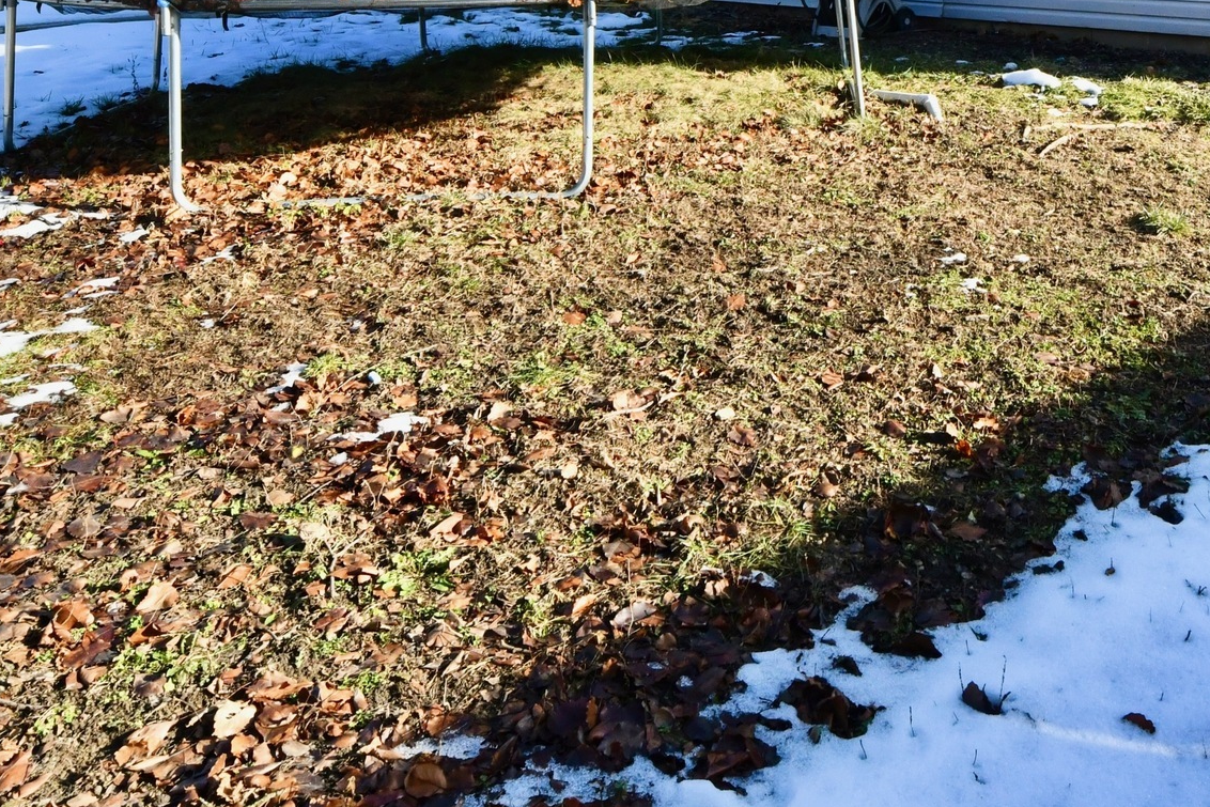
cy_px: -78
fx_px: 1277
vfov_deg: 31.2
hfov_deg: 47.7
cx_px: 979
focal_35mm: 38
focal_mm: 14
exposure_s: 1/640
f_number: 13
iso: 640
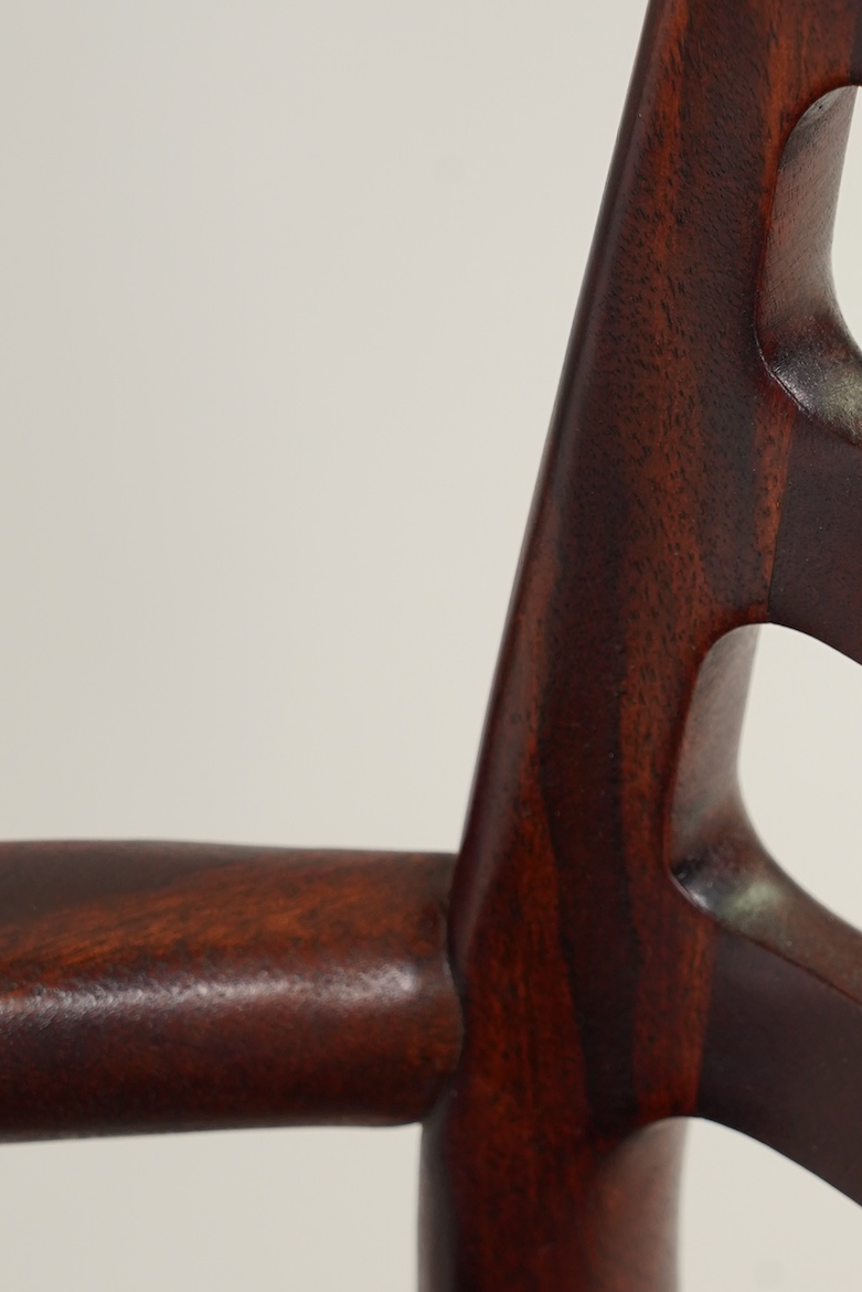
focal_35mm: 246
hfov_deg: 5.6
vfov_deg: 8.4
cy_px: 721
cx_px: 767
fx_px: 8832
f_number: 9
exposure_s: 1/125
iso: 640
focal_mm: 105
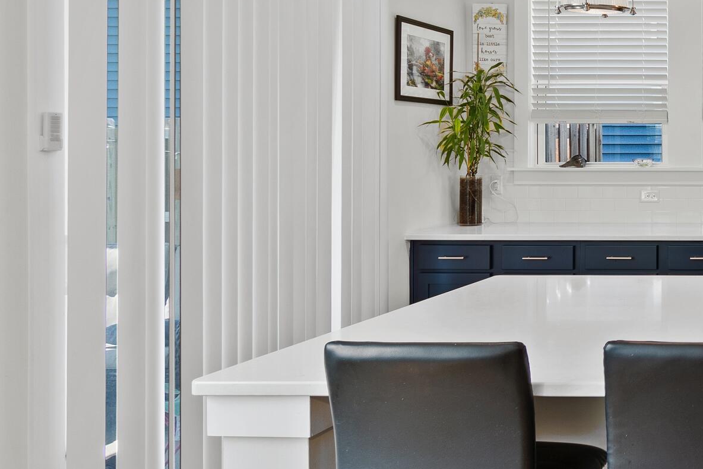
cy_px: 159
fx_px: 742
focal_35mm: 38
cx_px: 863
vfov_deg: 34.7
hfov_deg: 37.2
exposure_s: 1/4
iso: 100
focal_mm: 10
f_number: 4.5
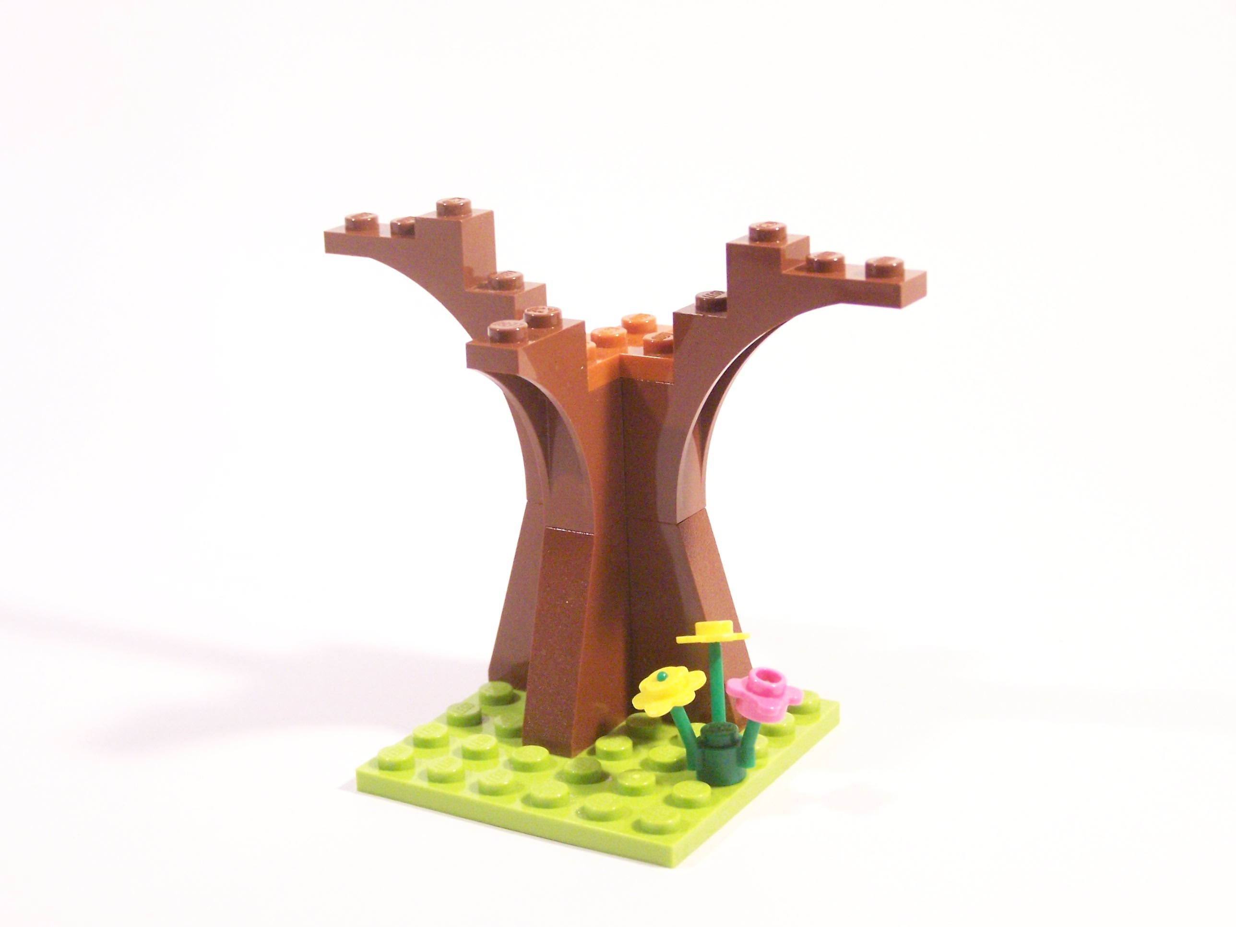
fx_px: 2285
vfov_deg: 22.9
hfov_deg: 30.3
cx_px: 618
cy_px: 464
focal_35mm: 64
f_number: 3.2
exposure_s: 1/45
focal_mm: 10.7
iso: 400
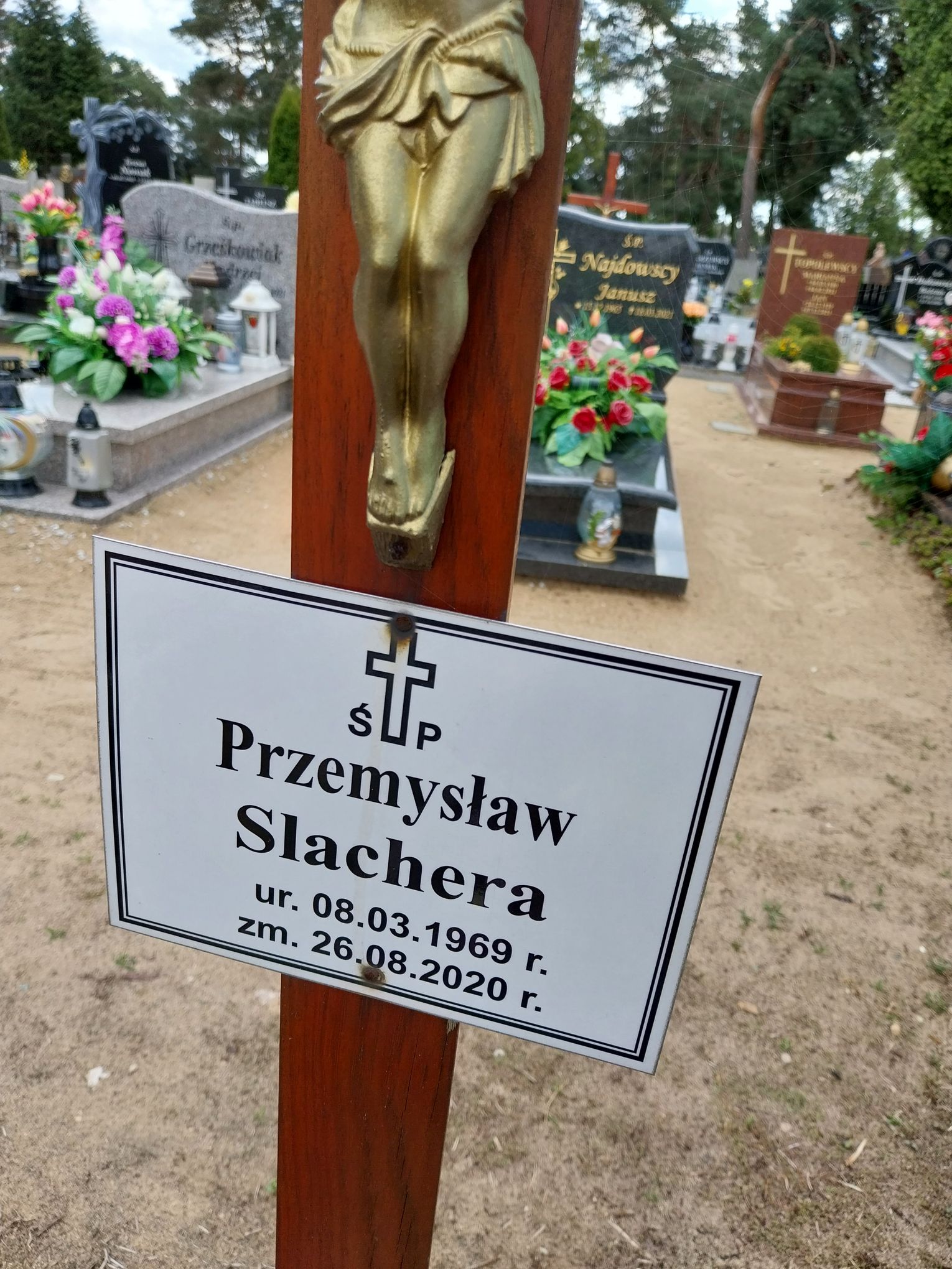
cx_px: 476
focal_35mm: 26
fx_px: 953
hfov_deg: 53.1
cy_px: 634
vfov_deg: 67.3
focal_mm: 4
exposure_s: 1/331
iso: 25
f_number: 1.8
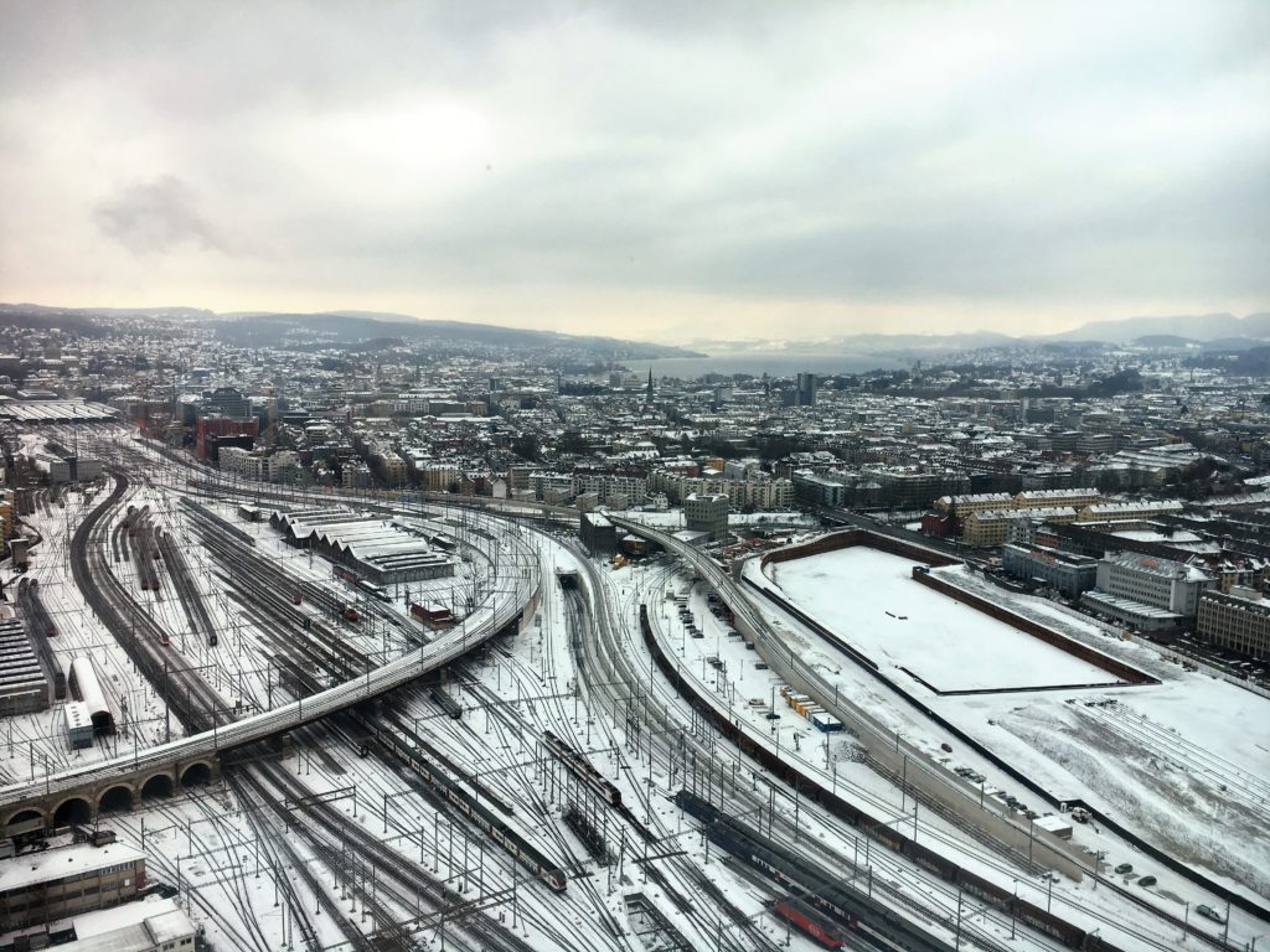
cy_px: 476
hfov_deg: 61.7
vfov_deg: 48.2
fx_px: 1064
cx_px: 635
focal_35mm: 29
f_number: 2.2
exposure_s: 1/269
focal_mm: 4.15
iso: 25
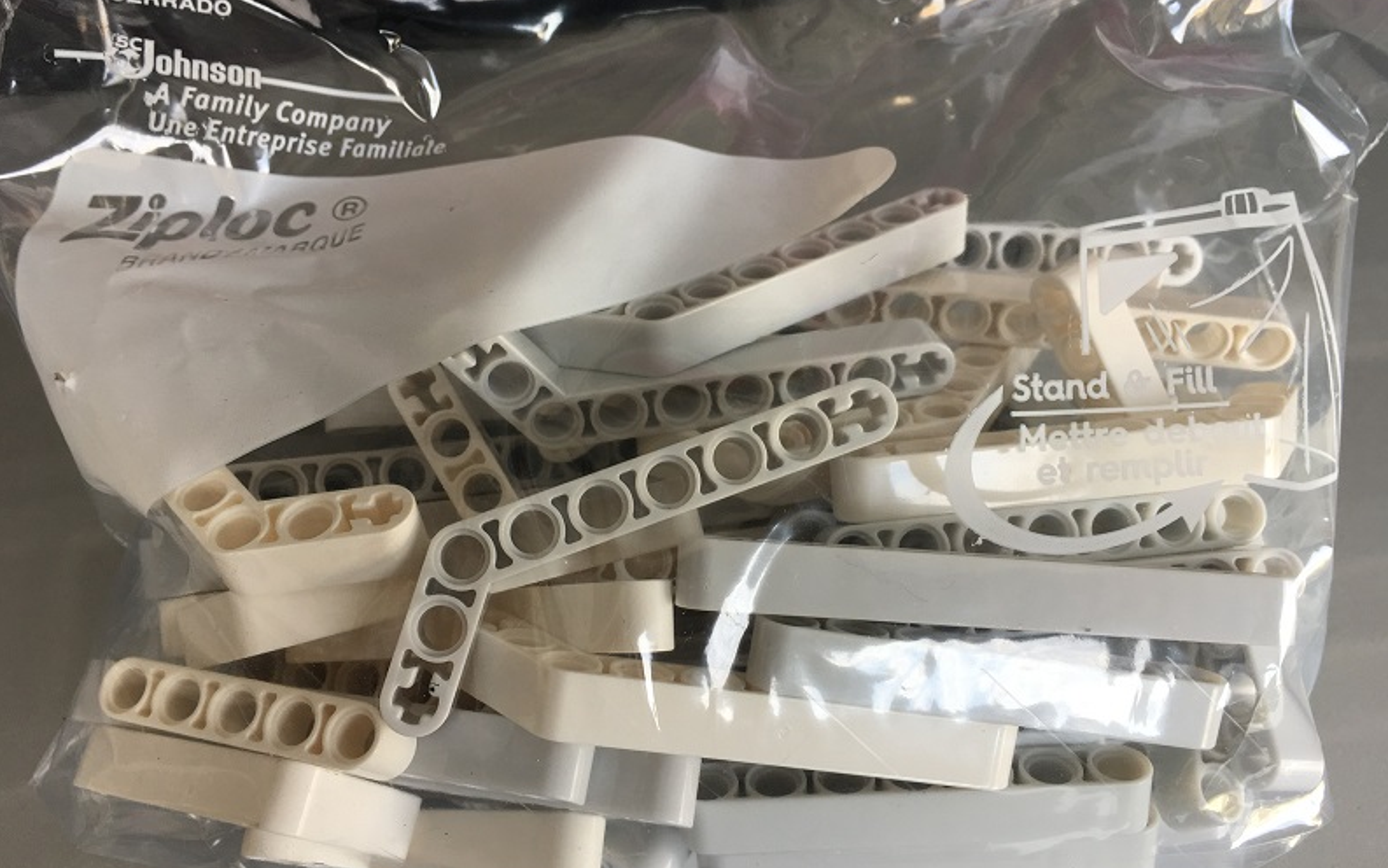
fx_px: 1173
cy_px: 429
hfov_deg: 61.2
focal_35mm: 31
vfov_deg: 40.6
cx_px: 690
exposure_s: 1/60
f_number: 2.2
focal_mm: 4.15
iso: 25
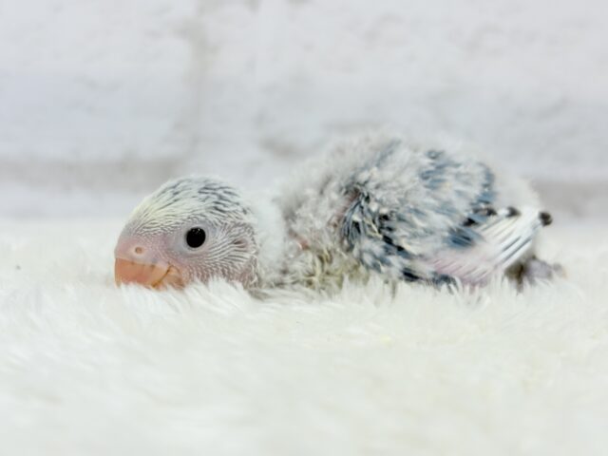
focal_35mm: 52
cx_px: 304
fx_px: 913
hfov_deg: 36.8
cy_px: 228
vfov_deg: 28.0
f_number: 1.6
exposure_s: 1/50
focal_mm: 5.96
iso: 32
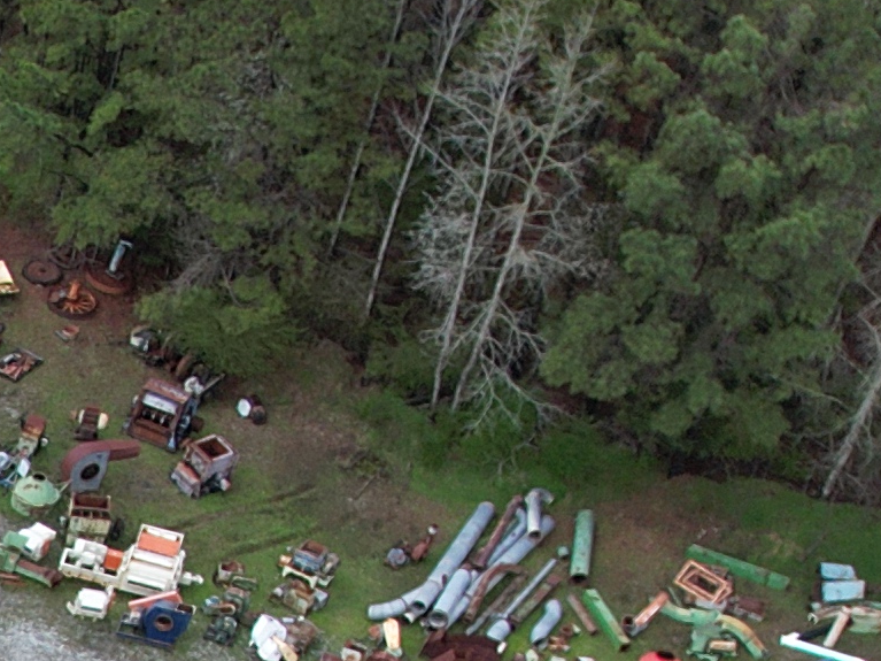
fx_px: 3842
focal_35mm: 151
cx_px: -1182
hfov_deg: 11.1
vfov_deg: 9.2
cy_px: 1328
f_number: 2.8
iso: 100
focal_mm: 8.38
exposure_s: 1/25
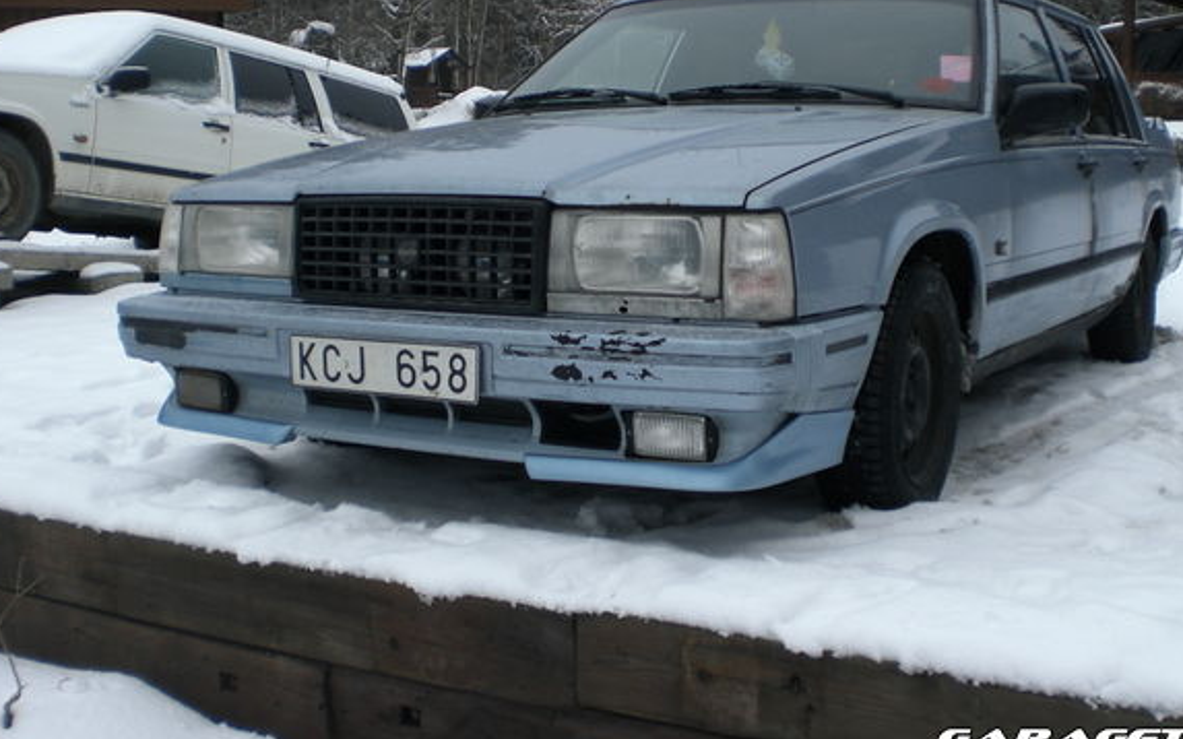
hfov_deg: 44.3
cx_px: 630
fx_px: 1451
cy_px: 264
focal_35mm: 45
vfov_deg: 28.4
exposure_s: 1/160
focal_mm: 6.3
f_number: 3.1
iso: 50
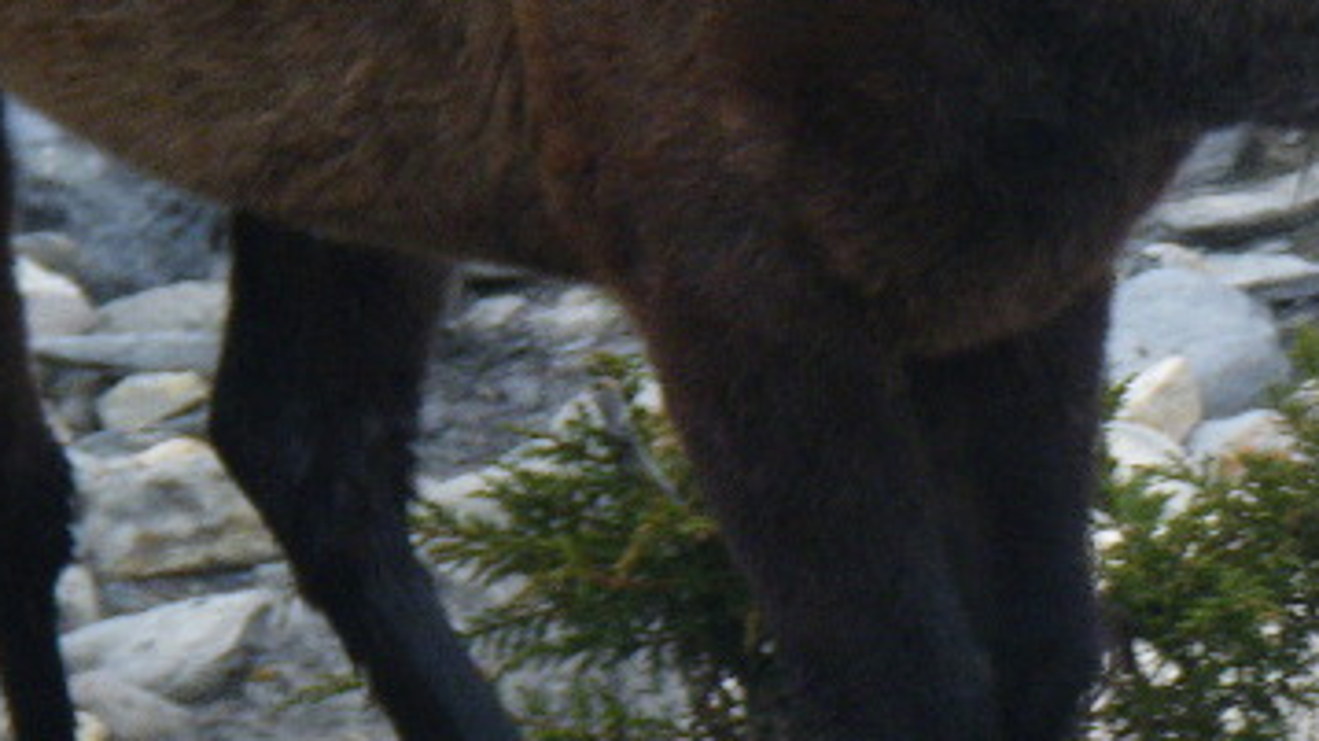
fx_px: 6992
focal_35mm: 200
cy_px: 240
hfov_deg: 10.6
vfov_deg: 6.1
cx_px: 1494
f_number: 4.8
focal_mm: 13.7
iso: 200
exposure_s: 1/100
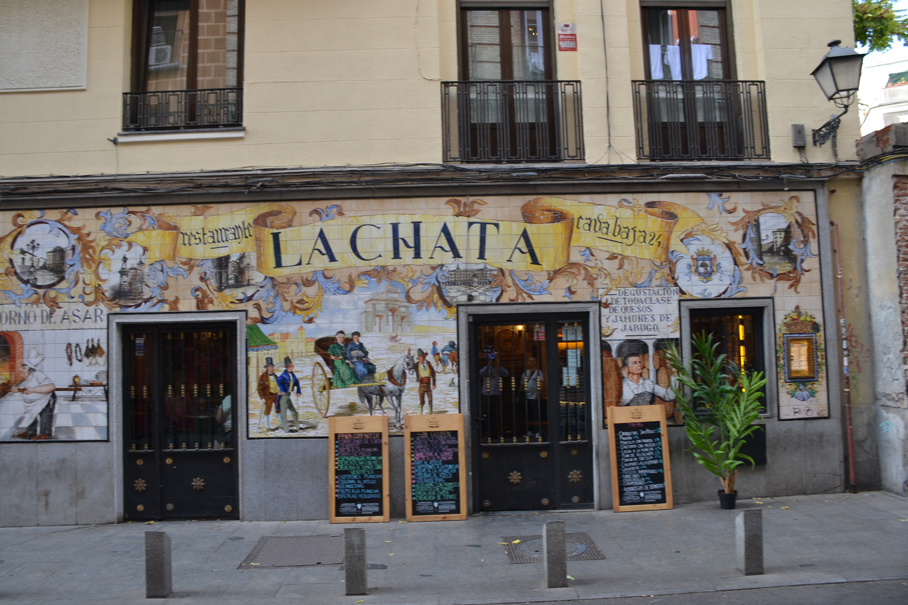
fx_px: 681
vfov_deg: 47.9
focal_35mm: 27
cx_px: 454
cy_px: 302
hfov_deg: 67.4
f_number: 5.6
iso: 400
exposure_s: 1/125
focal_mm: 18
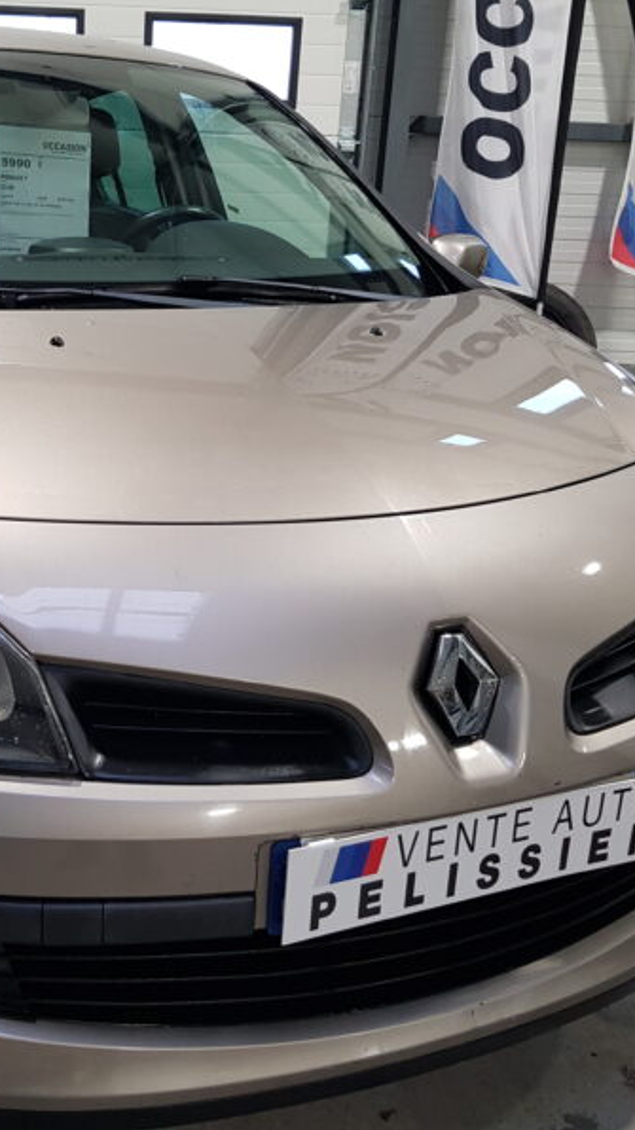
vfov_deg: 52.8
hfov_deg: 30.6
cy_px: 563
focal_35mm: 38
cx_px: 157
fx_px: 1138
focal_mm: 4.2
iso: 100
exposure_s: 1/50
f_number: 1.7
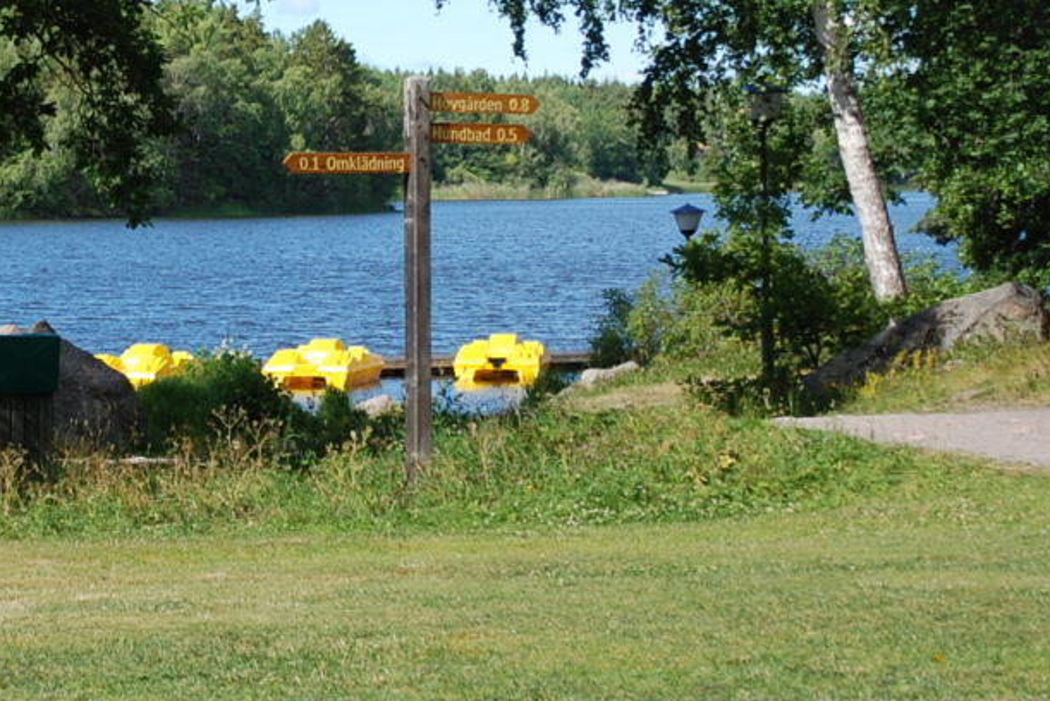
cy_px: 258
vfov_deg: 9.8
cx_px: 131
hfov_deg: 14.5
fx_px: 4085
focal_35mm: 140
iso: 200
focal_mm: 38
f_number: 5.3
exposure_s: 1/640
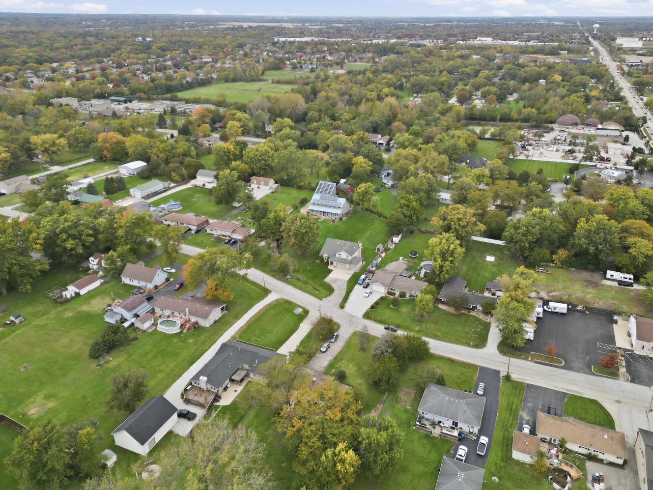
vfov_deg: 53.1
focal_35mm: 26
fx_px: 491
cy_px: 238
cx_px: 340
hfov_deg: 67.3
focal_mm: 6.7
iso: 200
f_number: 1.7
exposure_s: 1/640
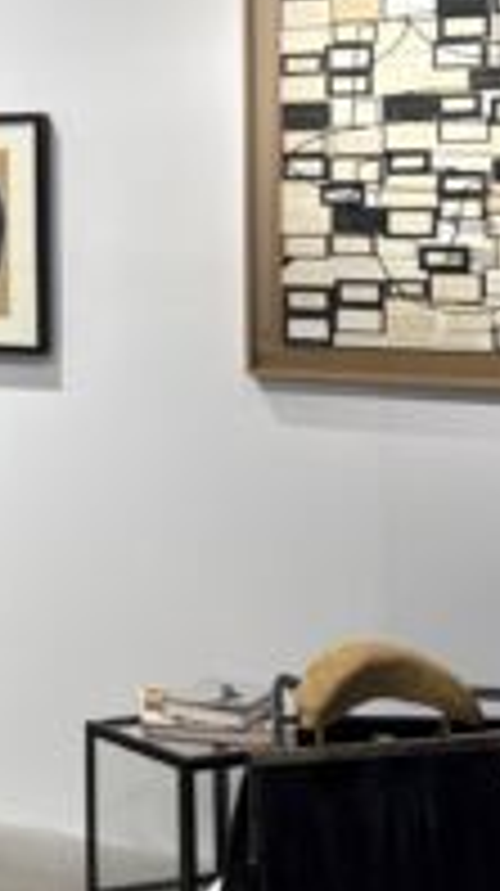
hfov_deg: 11.8
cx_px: -649
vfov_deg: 24.4
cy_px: 184
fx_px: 2032
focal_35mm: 86
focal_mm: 5.96
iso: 40
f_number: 1.6
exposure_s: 1/104
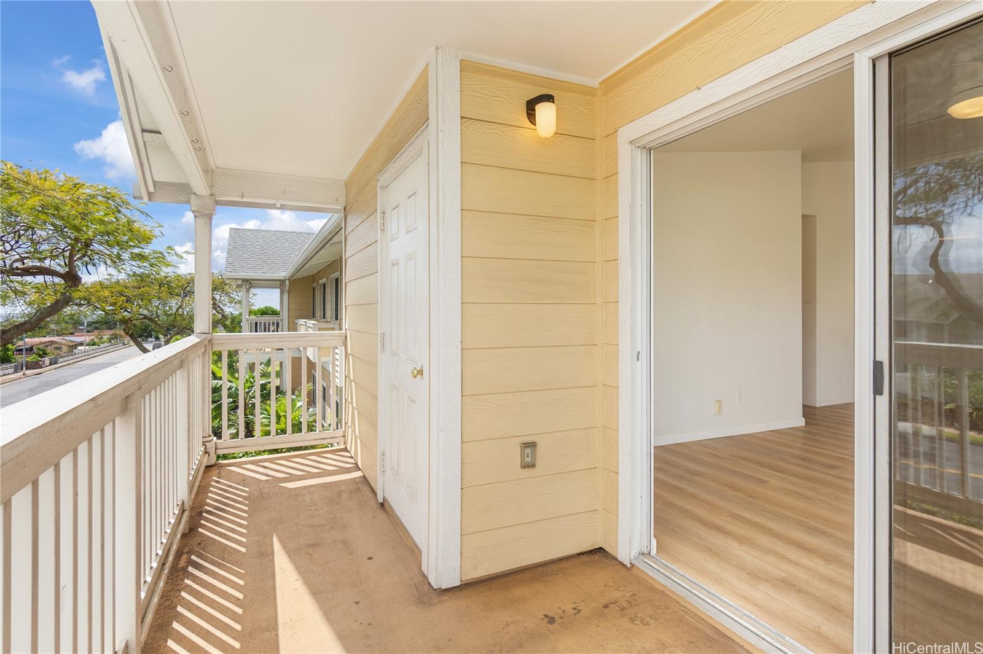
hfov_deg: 90.0
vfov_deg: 67.3
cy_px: 327
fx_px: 491
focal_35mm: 18
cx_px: 492
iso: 100
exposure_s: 1/160
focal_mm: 12
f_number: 8
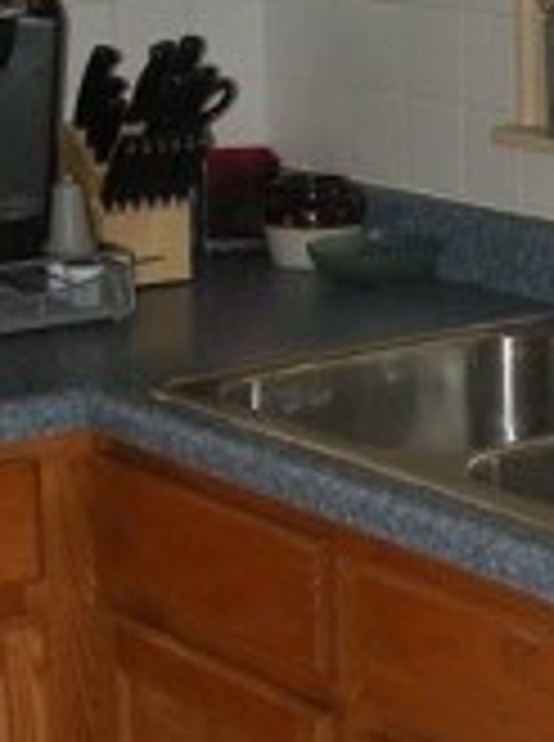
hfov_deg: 11.6
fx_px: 2699
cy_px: 153
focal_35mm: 126
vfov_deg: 15.6
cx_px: 495
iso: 64
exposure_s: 1/67.6
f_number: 2.8
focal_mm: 4.7
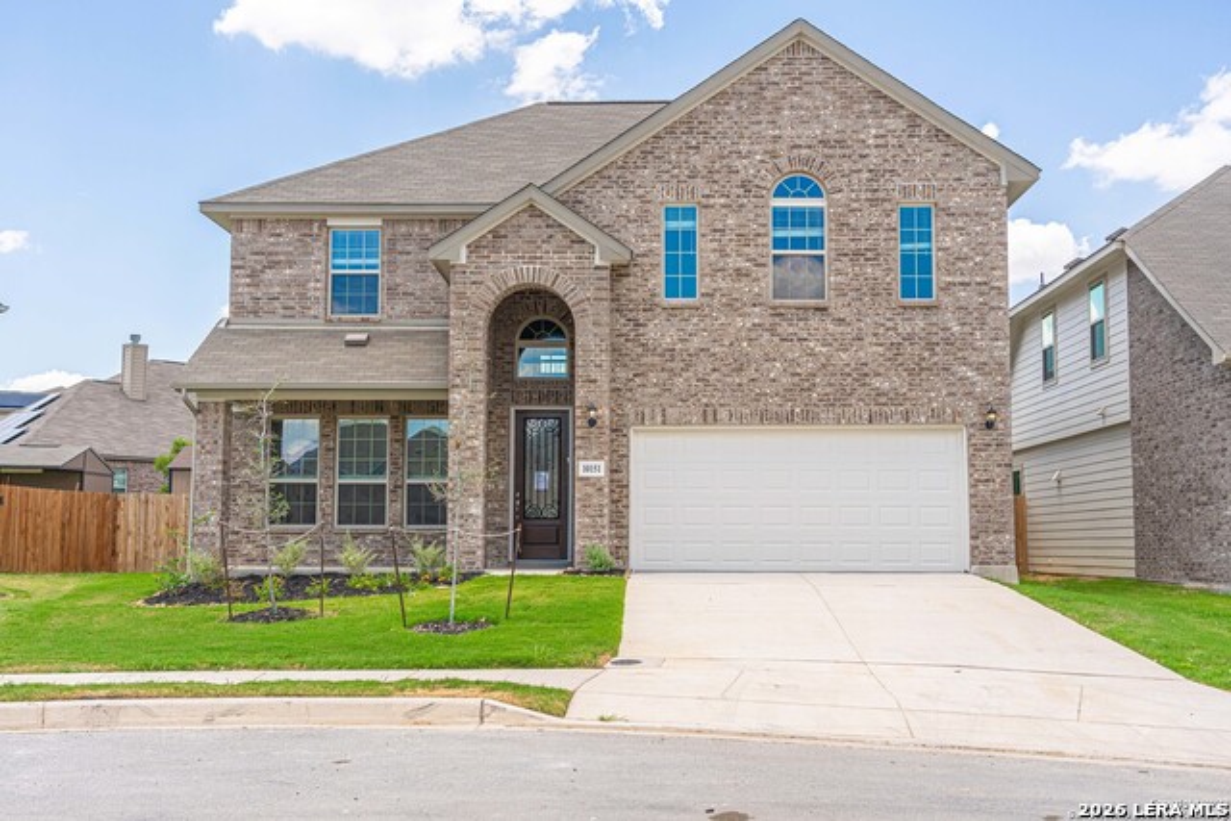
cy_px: 410
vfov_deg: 36.0
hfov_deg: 51.9
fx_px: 1265
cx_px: 616
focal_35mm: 37
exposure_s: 1/640
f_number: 7.1
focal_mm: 37
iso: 100
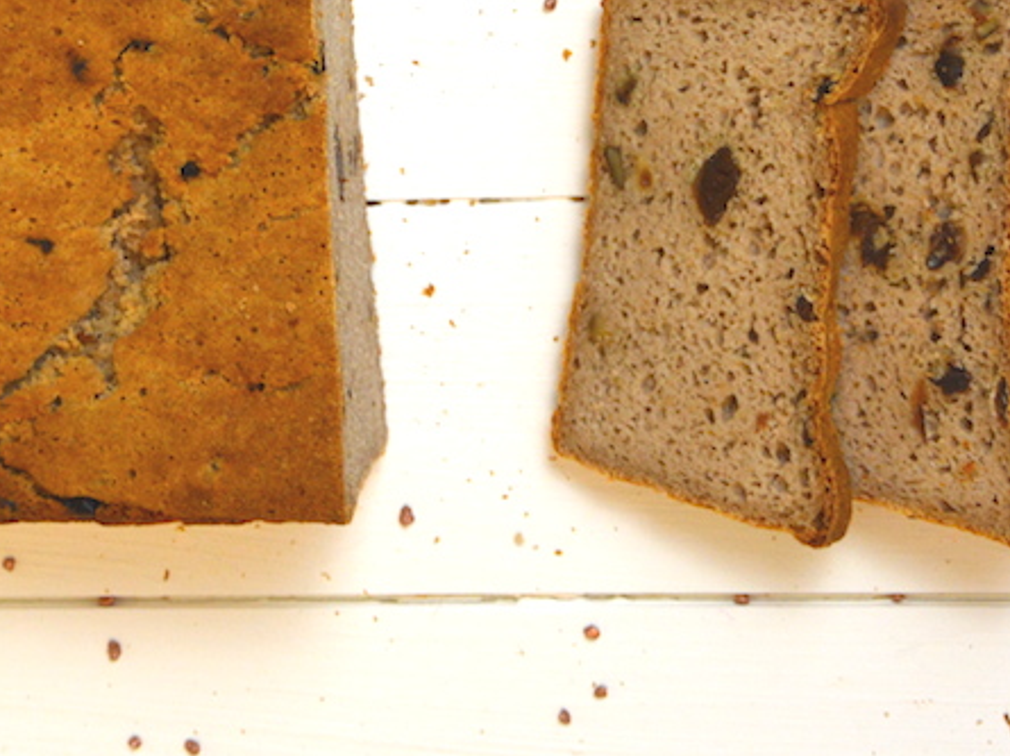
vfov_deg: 13.4
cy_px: -20
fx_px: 3178
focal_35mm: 109
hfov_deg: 18.0
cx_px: 409
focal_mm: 28
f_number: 4
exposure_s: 1/60
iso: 400
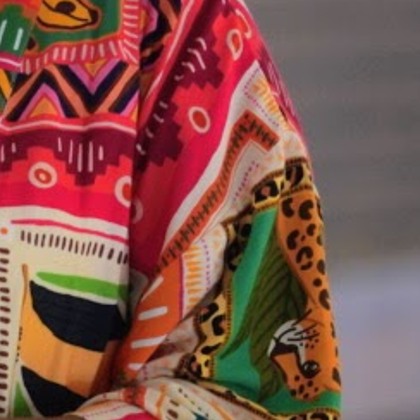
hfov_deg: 1.6
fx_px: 15278
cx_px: -236
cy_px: 105
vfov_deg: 1.6
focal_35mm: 1113
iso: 640
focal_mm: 198
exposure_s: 1/125
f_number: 4
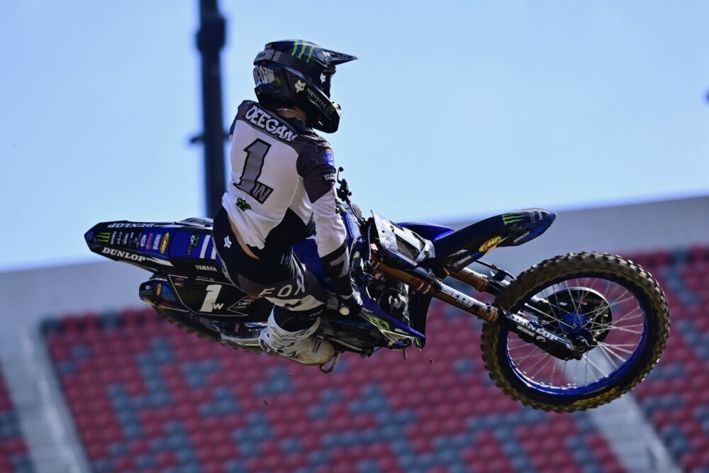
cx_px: 354
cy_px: 236
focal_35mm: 195
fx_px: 3841
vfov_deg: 7.0
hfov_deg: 10.5
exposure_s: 1/1250
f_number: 3.5
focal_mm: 195
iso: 320
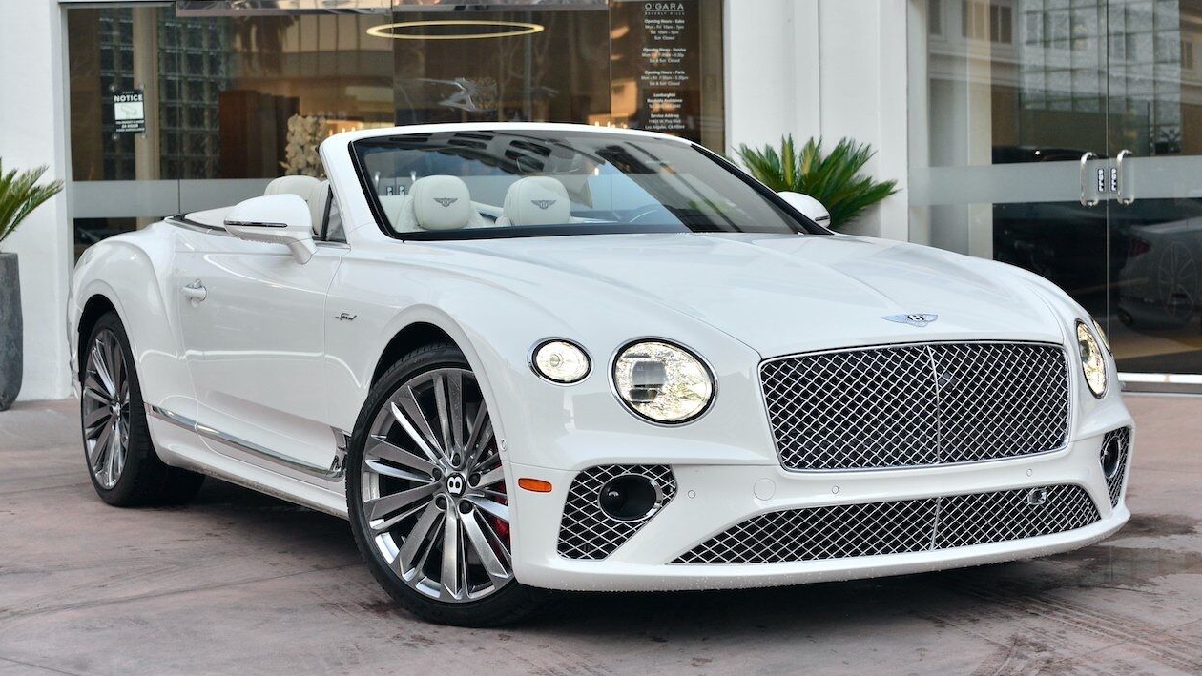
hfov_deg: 31.9
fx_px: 2104
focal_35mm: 66
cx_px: 598
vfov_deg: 18.2
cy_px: 273
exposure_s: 1/200
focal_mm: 62
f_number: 4.8
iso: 800
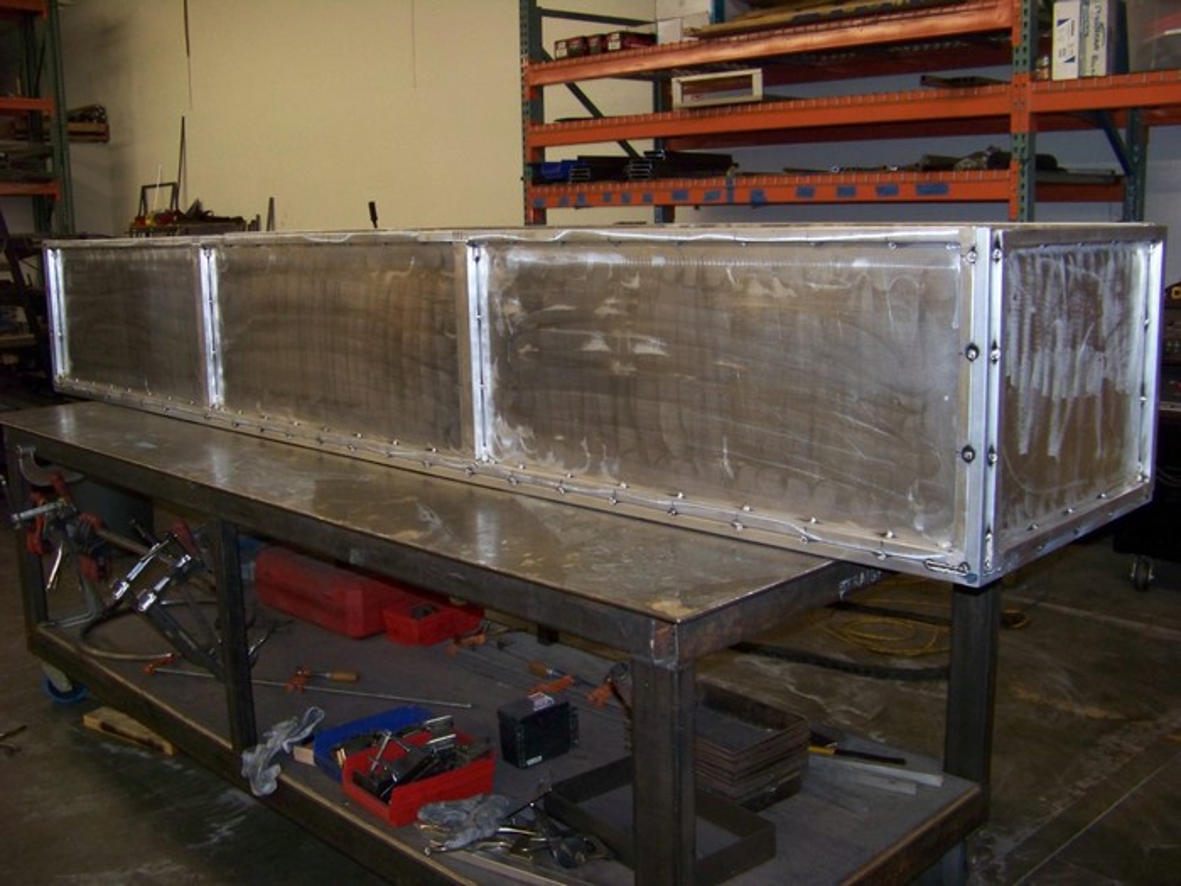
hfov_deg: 51.4
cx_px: 590
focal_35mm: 36
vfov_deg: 39.7
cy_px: 443
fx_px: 1228
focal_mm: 5.85
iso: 200
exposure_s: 1/30
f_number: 2.8
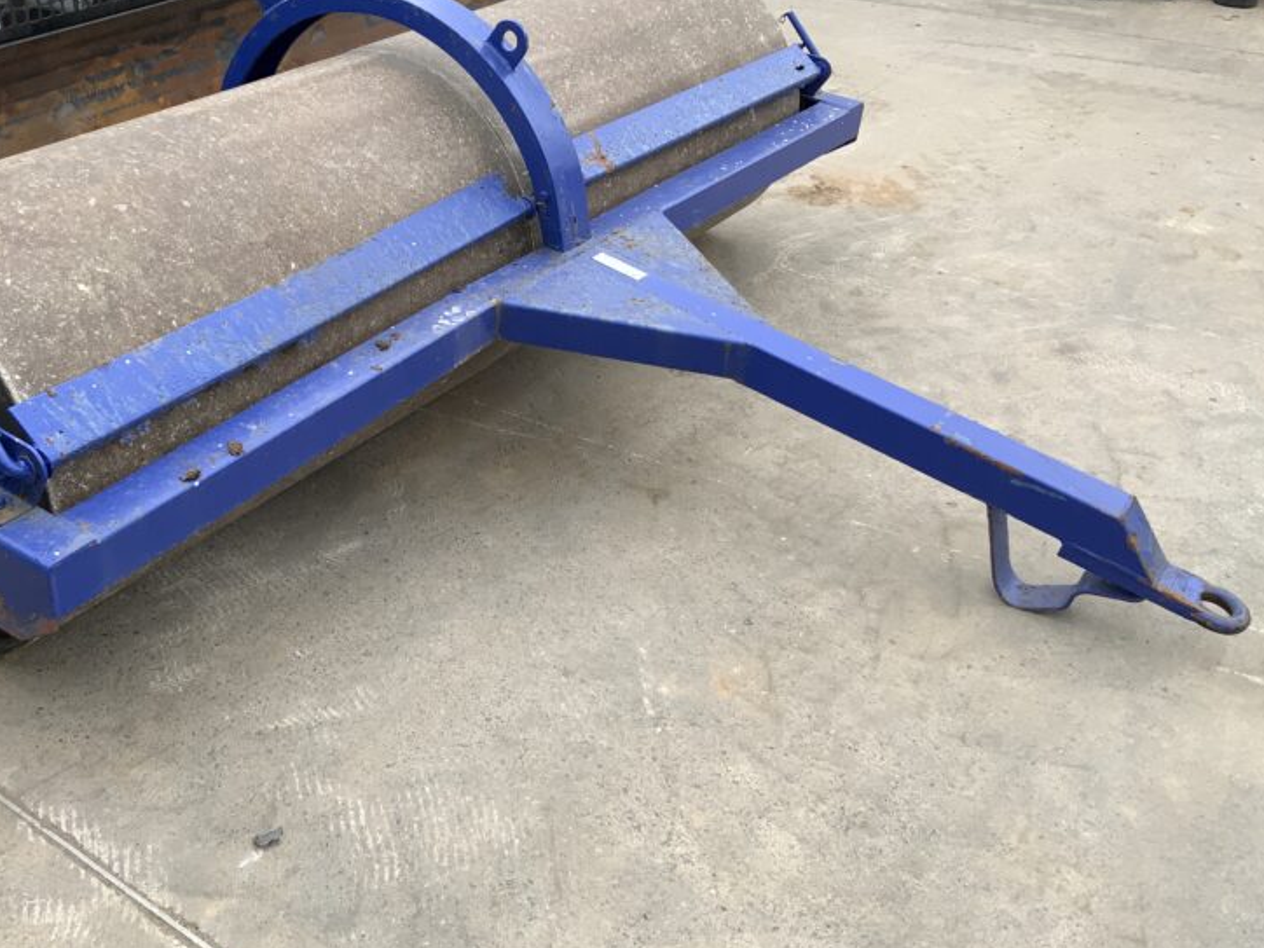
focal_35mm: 41
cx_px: 522
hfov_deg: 45.6
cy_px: 354
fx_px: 1497
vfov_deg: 34.9
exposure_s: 1/568
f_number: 1.8
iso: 16
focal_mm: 3
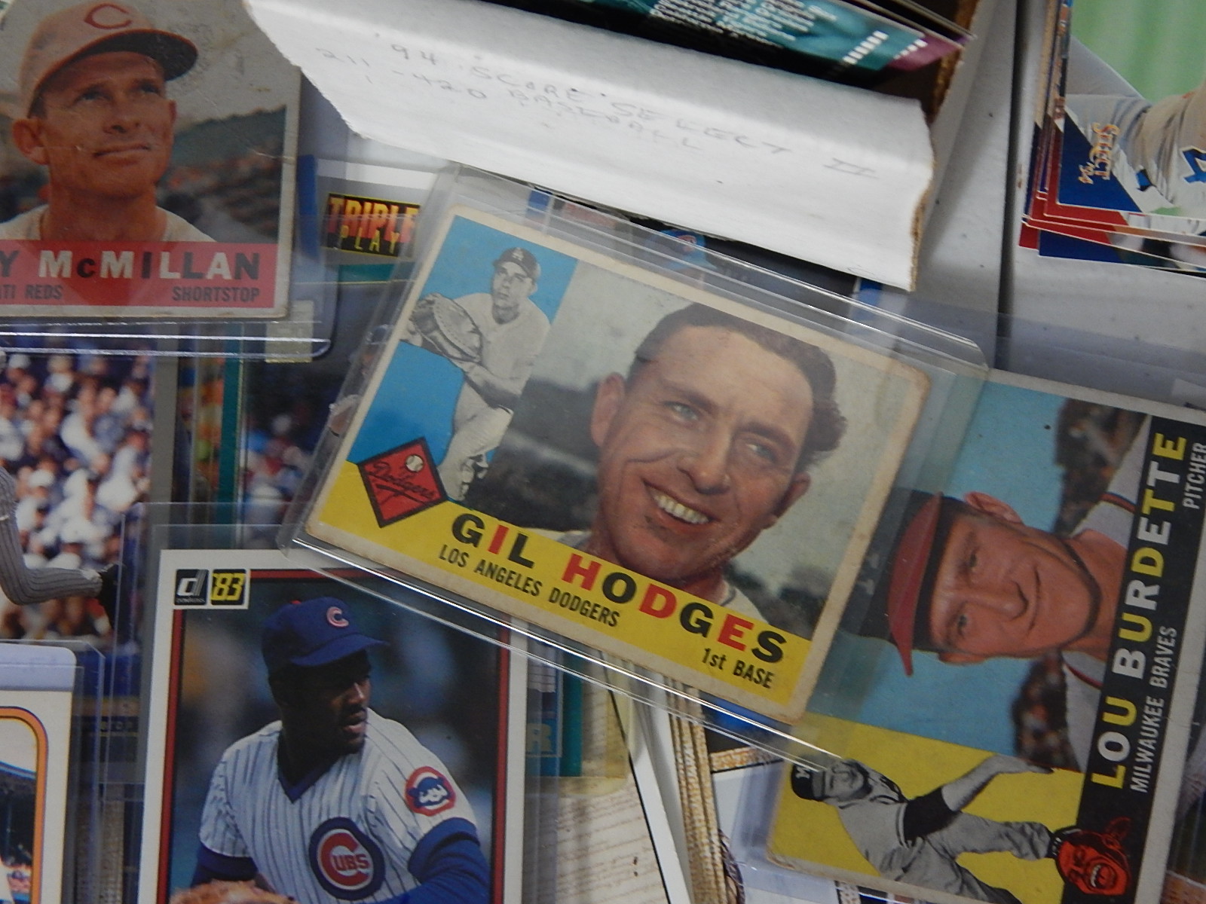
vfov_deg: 27.0
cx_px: 603
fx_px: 1881
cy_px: 452
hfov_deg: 35.5
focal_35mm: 54
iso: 320
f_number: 3.8
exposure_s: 1/30
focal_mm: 9.7
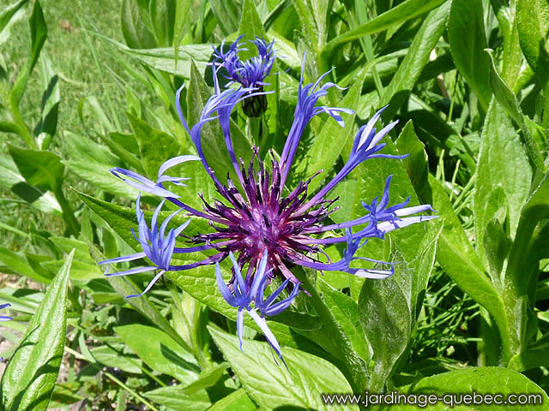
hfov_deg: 38.2
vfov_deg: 29.1
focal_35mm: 50
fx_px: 793
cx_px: 274
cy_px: 206
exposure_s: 1/250
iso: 100
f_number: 5.6
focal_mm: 5
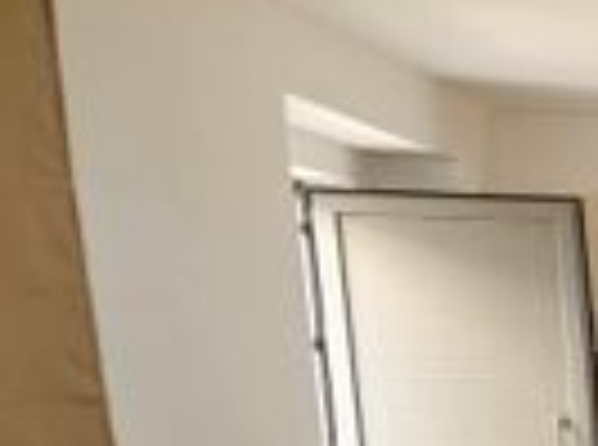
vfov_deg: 20.2
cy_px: 491
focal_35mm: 69
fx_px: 1189
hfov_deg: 14.4
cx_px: 1504
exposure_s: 1/50
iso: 80
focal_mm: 2.2
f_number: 2.2
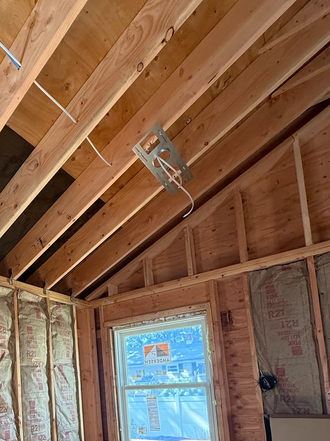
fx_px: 318
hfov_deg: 51.1
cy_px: 358
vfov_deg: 63.0
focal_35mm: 25
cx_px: 61
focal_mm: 2.22
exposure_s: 1/99
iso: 250
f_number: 2.2
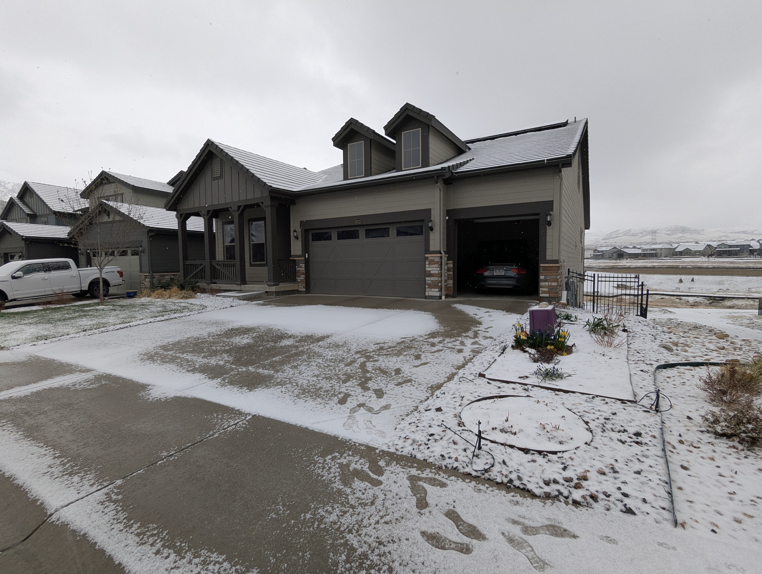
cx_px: 381
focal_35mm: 16
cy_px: 287
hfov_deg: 94.4
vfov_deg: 78.2
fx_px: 353
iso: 53
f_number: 2.2
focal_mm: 2.35
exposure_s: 1/369
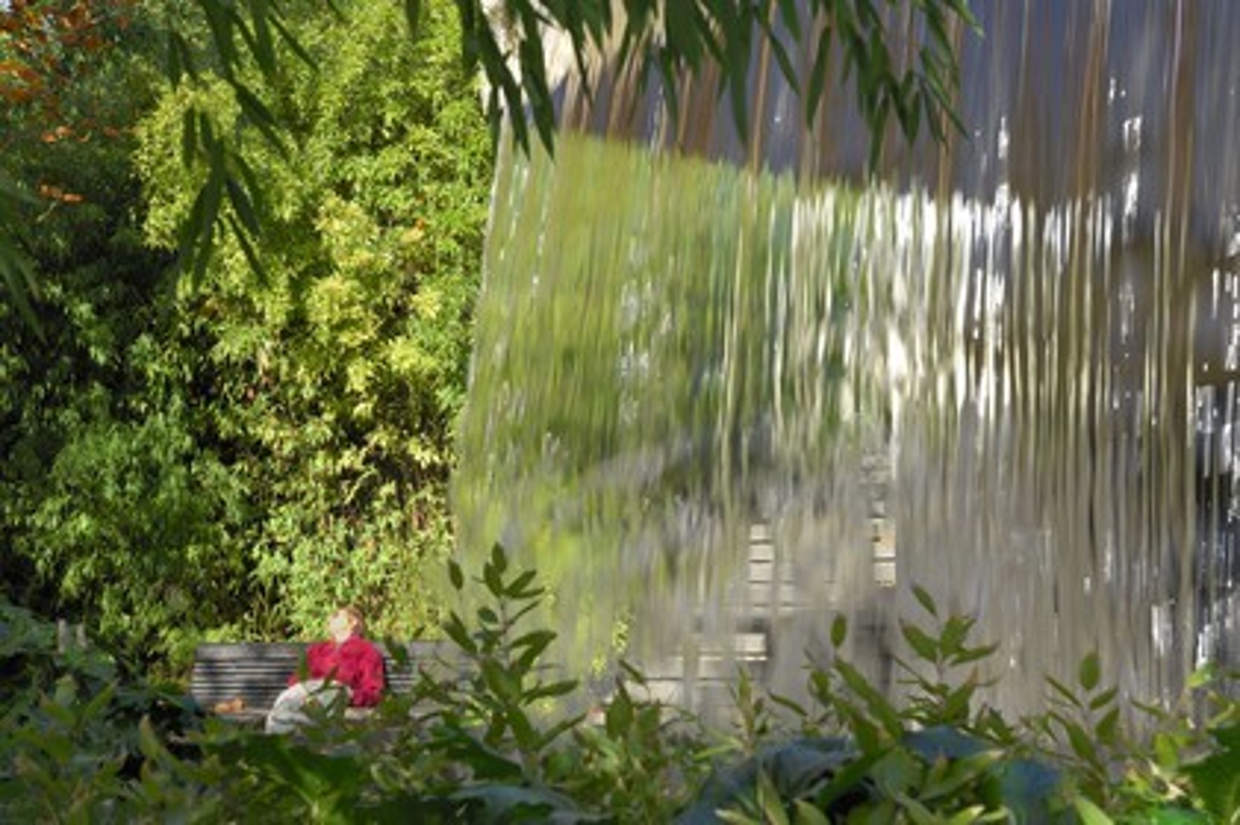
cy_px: 412
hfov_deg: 37.9
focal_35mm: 52
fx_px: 1807
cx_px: 620
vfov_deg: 25.7
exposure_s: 1/60
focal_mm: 35
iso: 100
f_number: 8
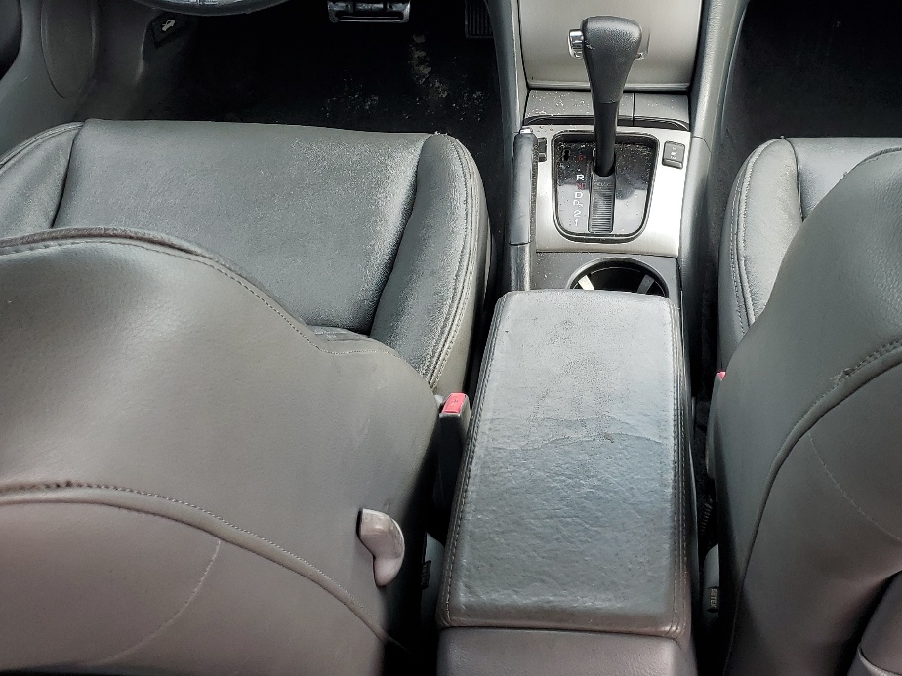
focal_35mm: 45
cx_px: 569
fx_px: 1173
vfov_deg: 31.3
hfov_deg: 41.7
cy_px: 134
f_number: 1.5
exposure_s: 1/213
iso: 50
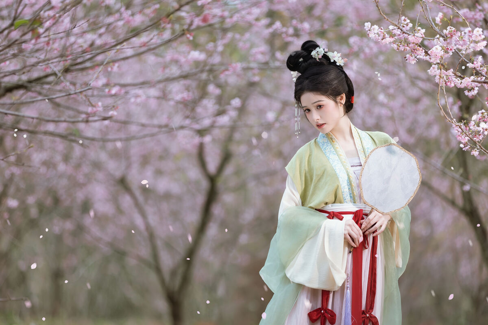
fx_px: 2372
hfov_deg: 11.7
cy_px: 162
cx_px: 244
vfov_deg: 7.8
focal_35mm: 175
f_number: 2.8
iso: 125
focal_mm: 175
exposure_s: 1/400
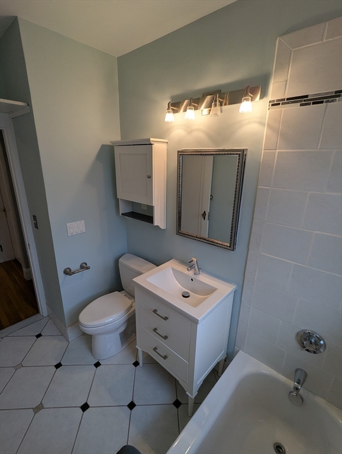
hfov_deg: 78.2
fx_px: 210
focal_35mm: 16
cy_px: 227
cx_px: 171
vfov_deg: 94.4
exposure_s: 1/120
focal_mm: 2.35
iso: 79
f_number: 2.2
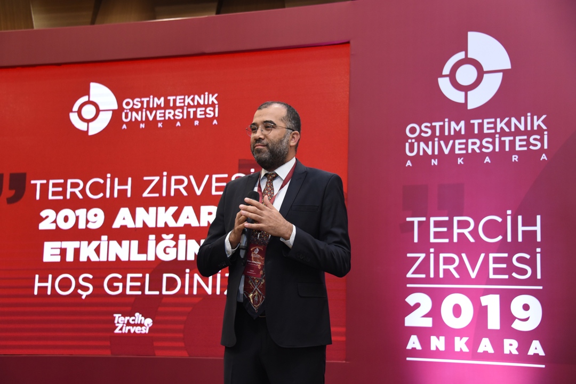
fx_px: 1040
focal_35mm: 65
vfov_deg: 20.9
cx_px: 288
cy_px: 192
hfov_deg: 31.0
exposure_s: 1/125
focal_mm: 65
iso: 2000
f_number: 4.8
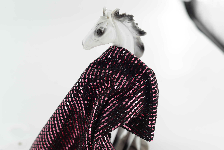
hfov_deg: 39.6
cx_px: 112
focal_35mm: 50
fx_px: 311
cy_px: 75
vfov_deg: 27.0
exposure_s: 1/100
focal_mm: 50
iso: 100
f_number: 4
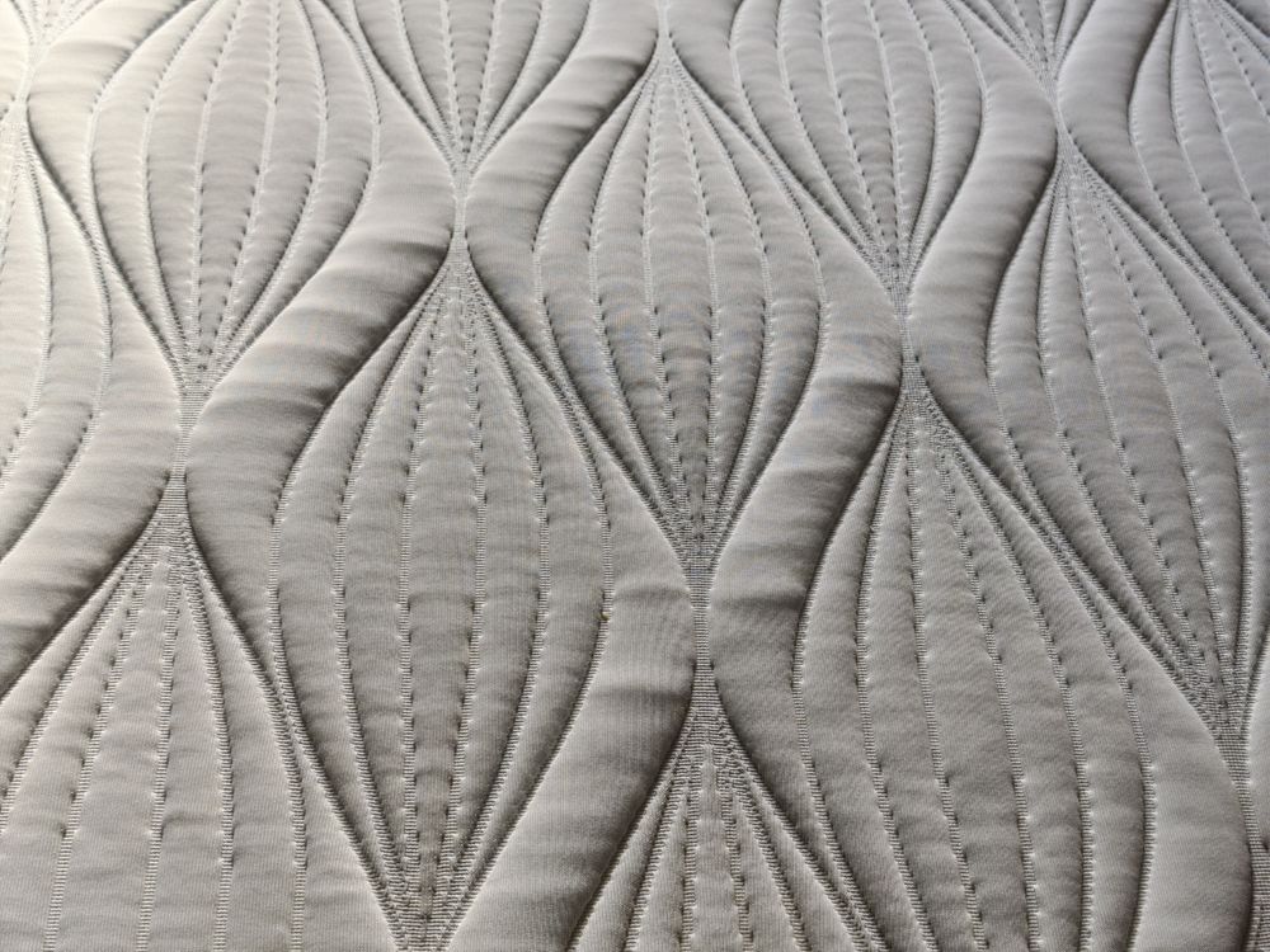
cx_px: 635
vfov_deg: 30.3
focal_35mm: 48
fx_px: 1761
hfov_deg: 39.7
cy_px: 476
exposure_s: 1/140
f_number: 2
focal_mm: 6.83
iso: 50
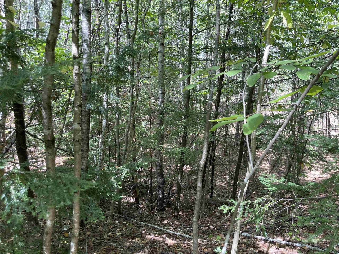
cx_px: 170
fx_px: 245
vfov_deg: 54.9
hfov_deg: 69.4
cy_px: 127
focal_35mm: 25
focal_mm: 5.1
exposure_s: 1/121
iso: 64
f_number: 1.6
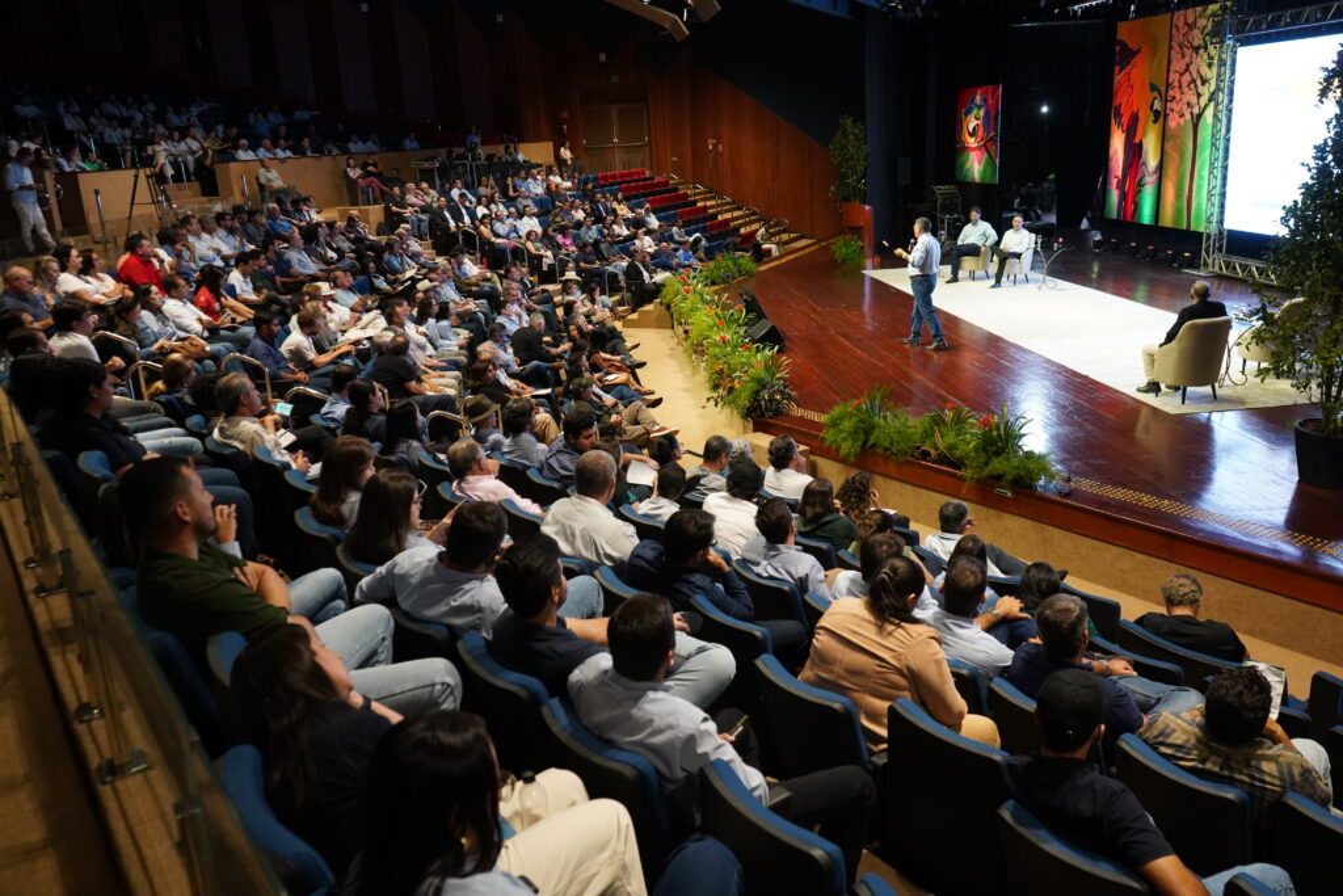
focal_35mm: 28
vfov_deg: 46.4
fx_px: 1045
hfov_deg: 65.5
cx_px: 672
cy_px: 448
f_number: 5.6
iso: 5000
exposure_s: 1/100
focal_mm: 28
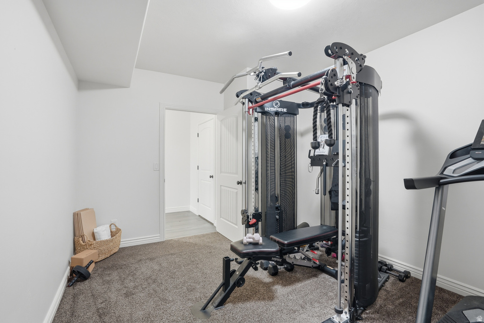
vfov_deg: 73.7
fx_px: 215
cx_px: 242
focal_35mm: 16
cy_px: 162
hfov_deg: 96.8
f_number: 9
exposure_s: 1/15
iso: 250
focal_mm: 16
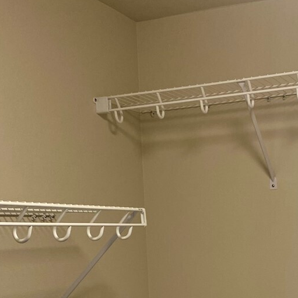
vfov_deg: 22.5
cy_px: 333
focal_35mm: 72
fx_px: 701
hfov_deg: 23.9
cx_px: 190
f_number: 1.8
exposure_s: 1/60
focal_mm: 4.25
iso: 64
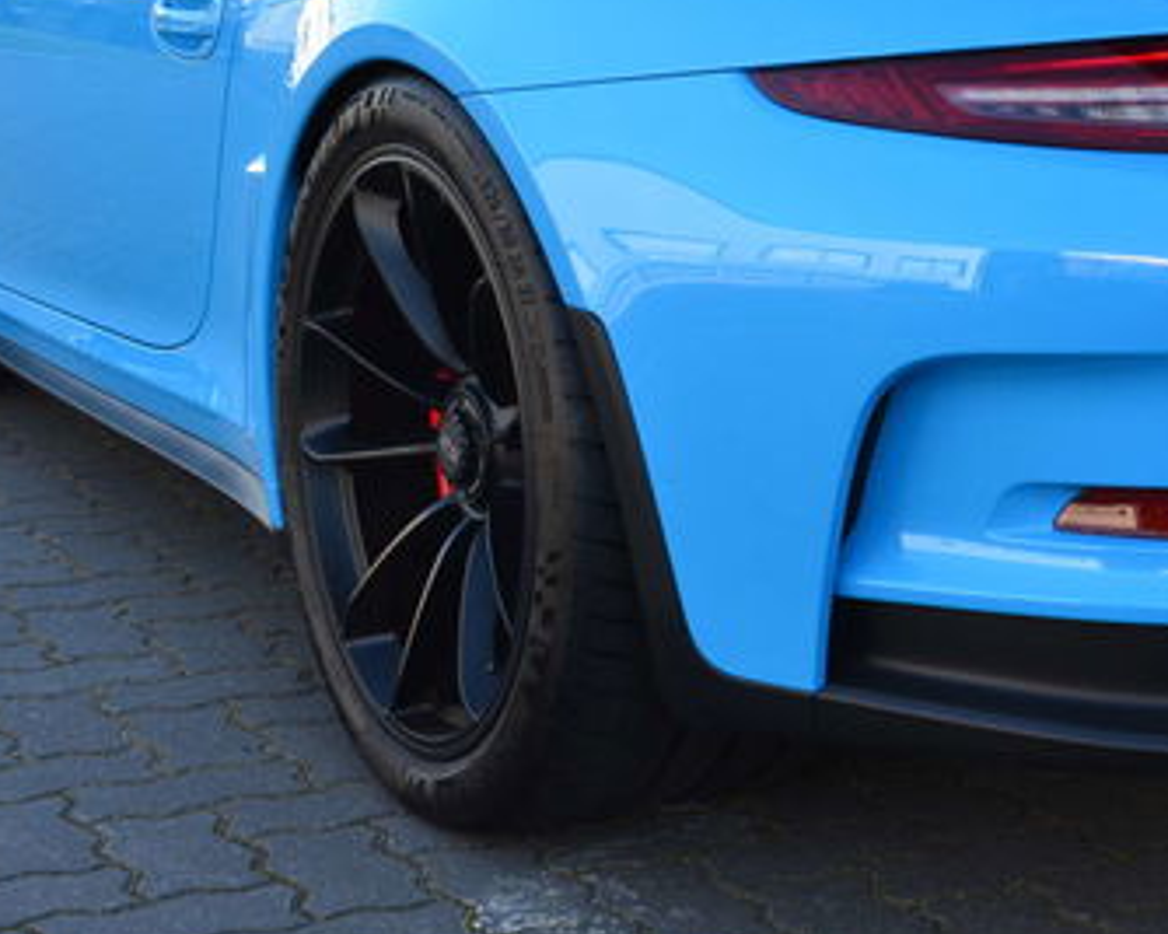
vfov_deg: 18.1
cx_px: 1081
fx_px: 2903
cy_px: 220
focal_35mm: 84
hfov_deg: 22.1
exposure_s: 1/50
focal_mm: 26
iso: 400
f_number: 10
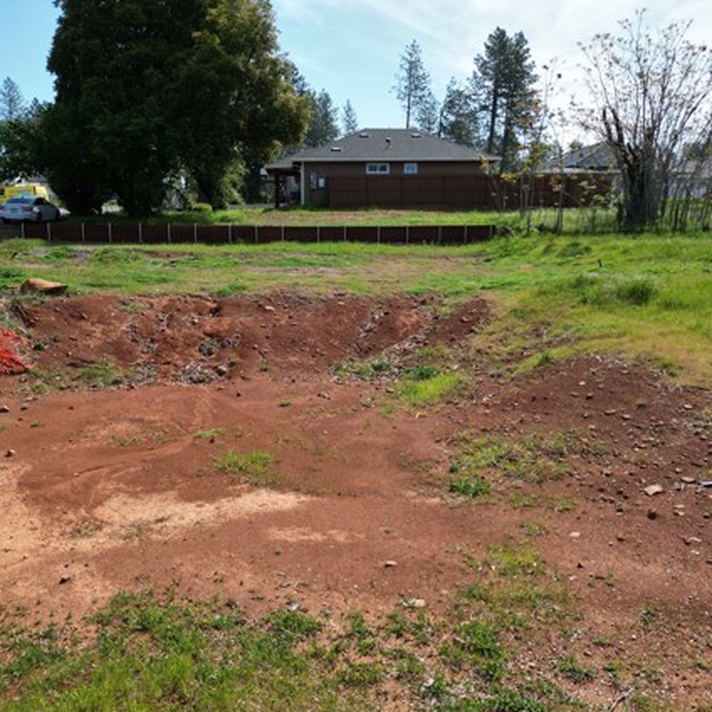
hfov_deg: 51.0
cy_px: 368
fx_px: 745
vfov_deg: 51.1
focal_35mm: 32
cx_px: 324
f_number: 1.7
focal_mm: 6.72
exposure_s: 1/3000
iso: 200
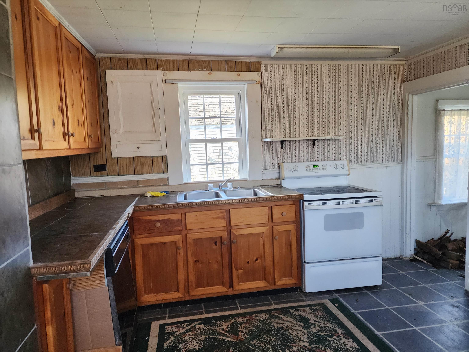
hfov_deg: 73.9
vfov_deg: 58.9
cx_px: 234
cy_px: 176
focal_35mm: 23
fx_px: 312
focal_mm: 6.4
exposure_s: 1/120
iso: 250
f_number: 1.8
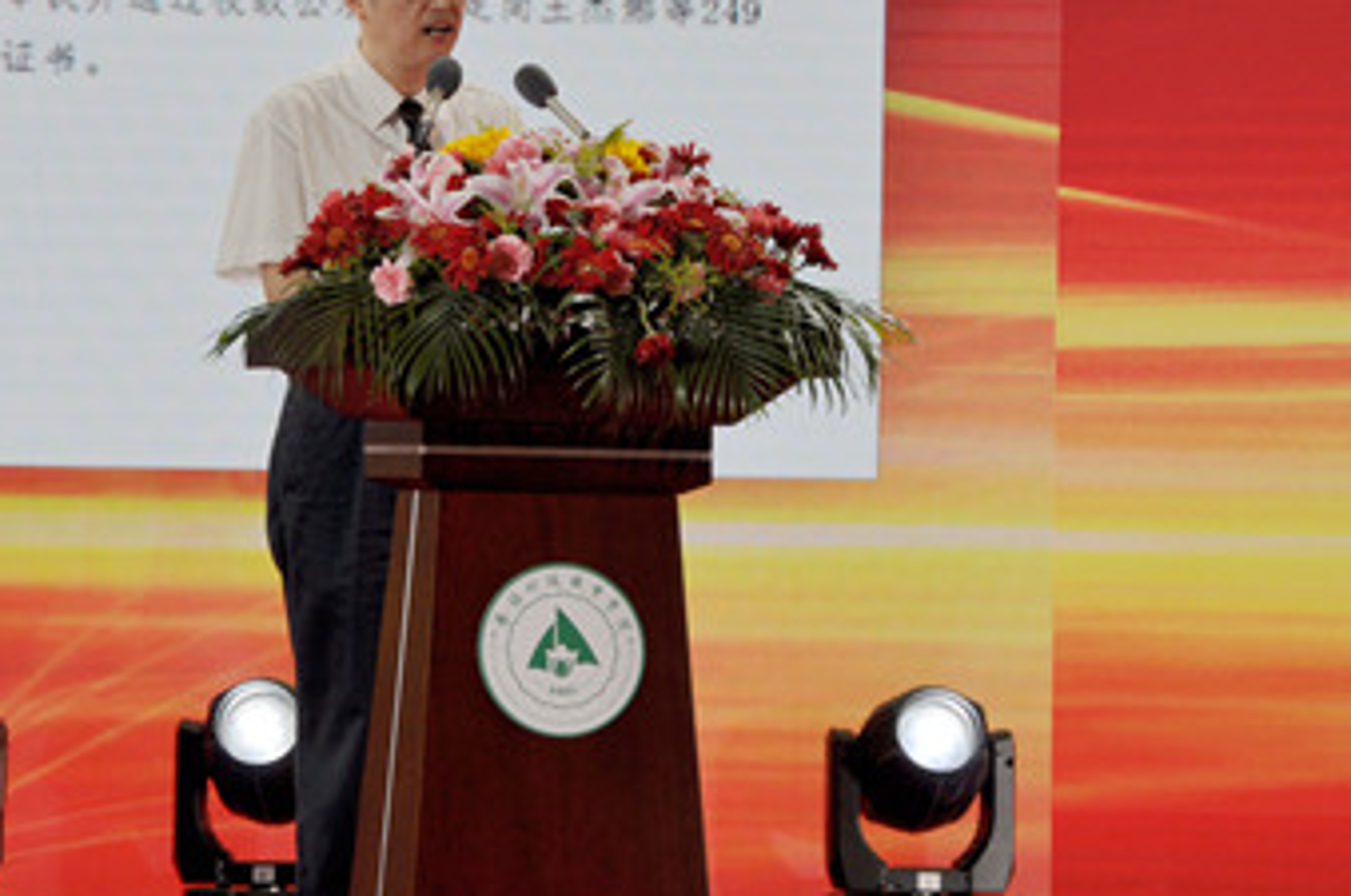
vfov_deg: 6.3
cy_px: 368
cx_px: 474
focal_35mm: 219
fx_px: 8207
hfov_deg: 9.4
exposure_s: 1/160
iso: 200
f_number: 5.6
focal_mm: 90
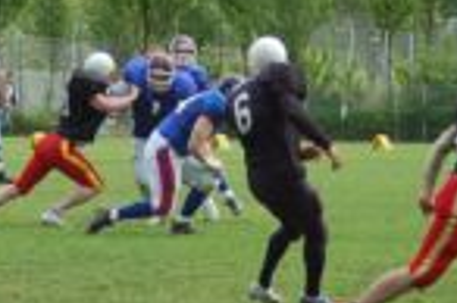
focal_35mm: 326
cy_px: 53
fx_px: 4134
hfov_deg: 6.3
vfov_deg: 4.2
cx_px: 142
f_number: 4
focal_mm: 70
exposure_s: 1/1000
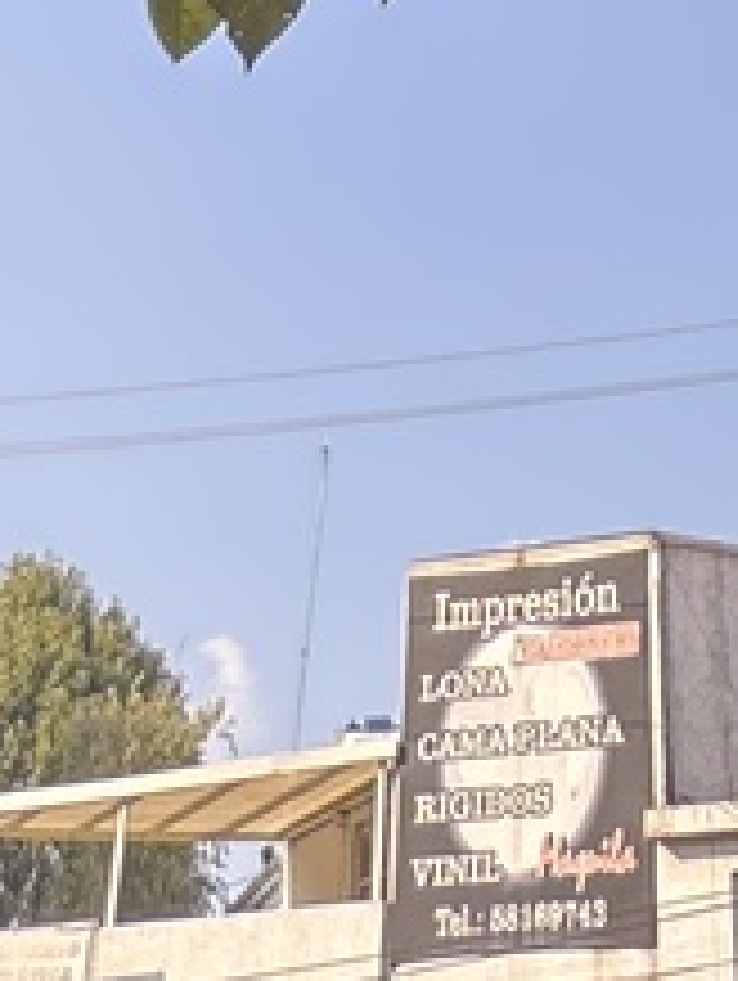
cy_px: -1382
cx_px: 558
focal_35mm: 77
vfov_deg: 14.9
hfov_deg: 19.0
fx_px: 2185
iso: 40
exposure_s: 1/154
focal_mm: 2.22
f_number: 2.2
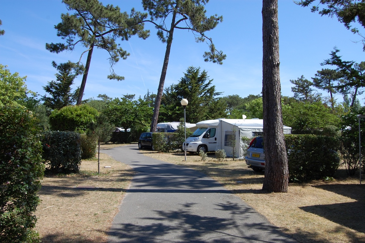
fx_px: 304
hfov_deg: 62.0
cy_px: 122
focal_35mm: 30
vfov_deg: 43.5
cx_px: 182
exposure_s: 1/320
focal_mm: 20
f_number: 9
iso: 200
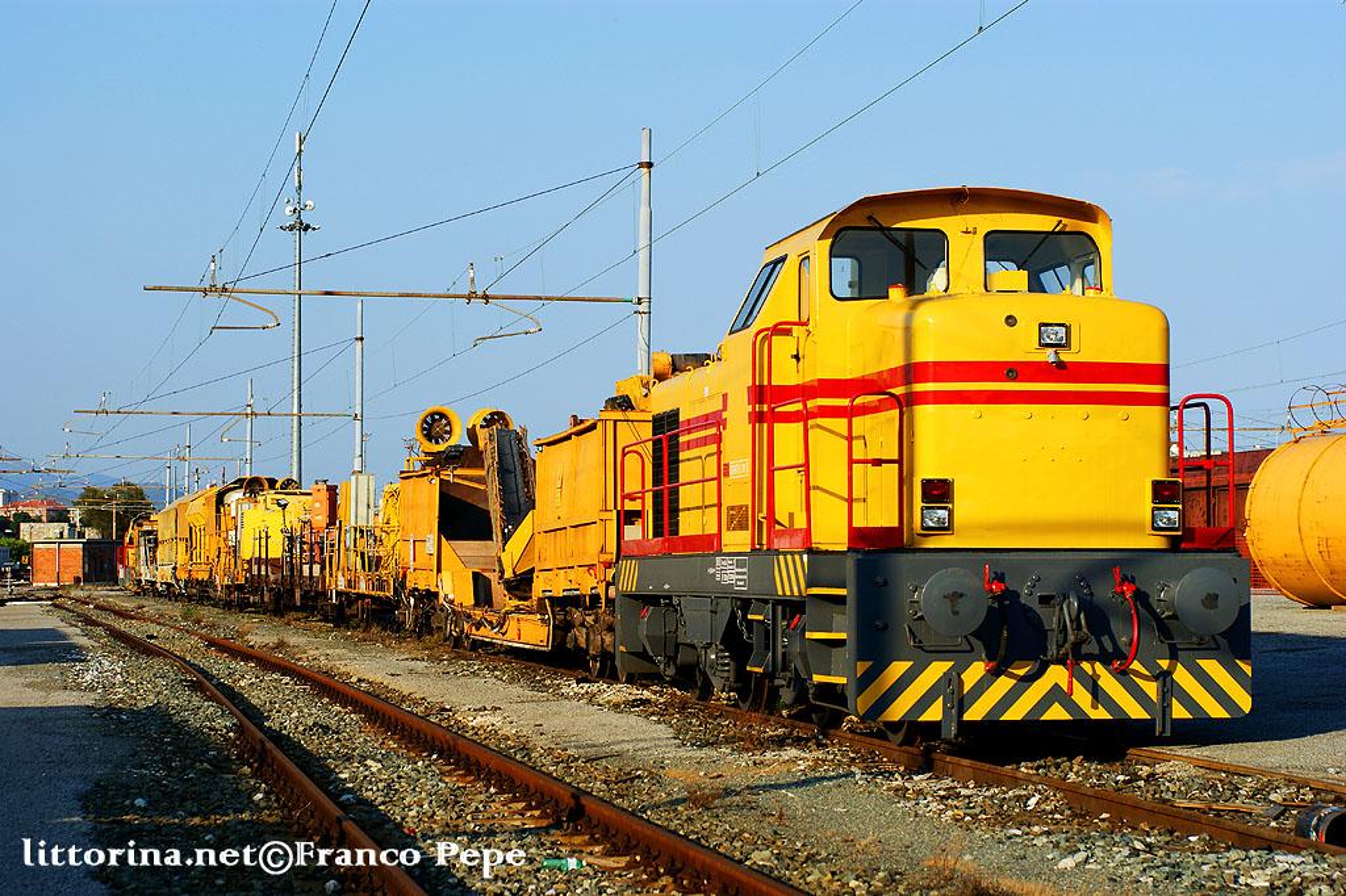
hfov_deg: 22.6
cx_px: 673
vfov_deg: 15.2
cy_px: 448
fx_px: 3364
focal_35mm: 90
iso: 100
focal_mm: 60
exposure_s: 1/320
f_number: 5.6
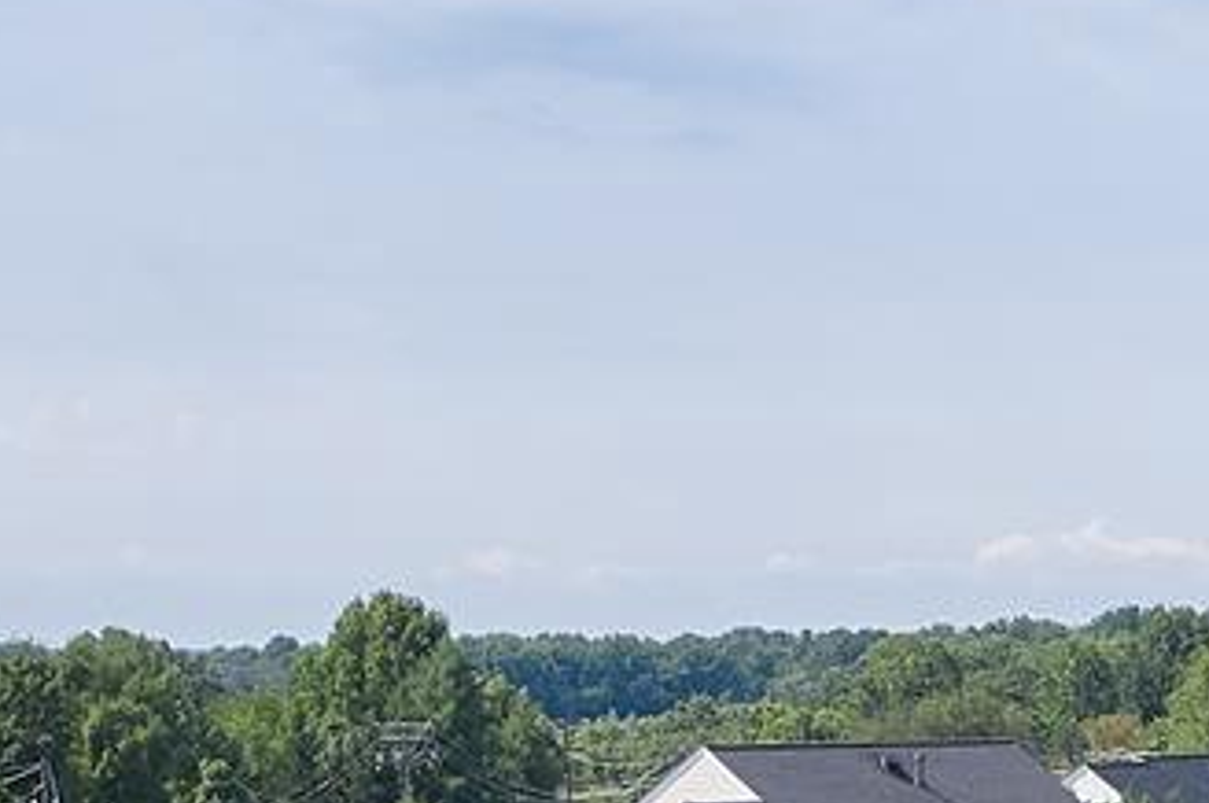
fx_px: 5871
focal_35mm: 175
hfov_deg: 11.7
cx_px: 973
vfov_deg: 7.1
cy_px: 2225
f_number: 5.6
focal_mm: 10.26
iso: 100
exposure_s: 1/320
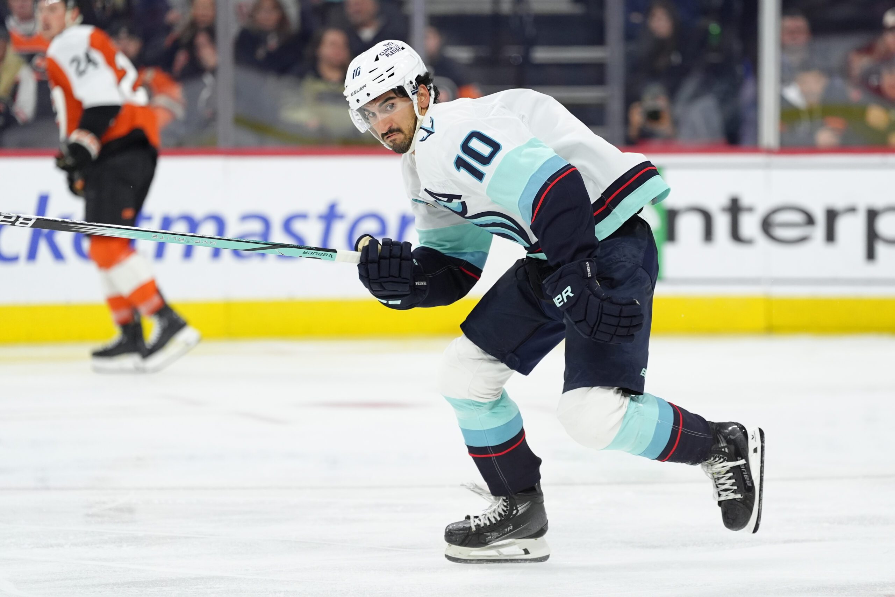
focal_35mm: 157
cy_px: 298
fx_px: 3903
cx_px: 448
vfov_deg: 8.7
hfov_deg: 13.1
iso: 2000
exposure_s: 1/2000
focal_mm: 157
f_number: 2.8
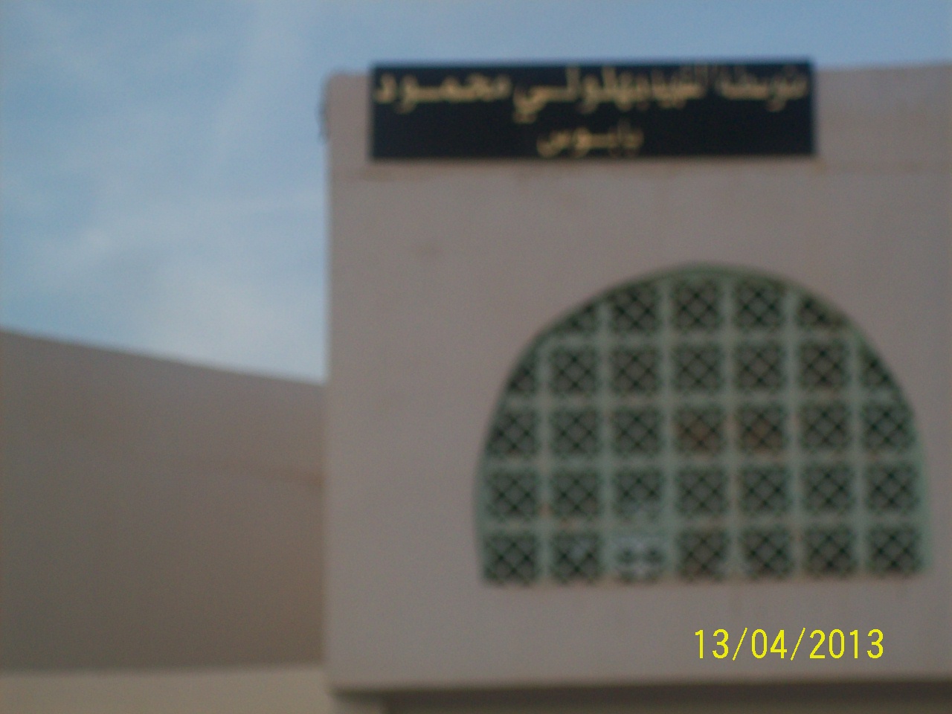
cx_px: 476
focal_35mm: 108
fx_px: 2970
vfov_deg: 13.7
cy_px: 357
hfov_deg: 18.2
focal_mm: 18
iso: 80
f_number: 4.8
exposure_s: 1/128
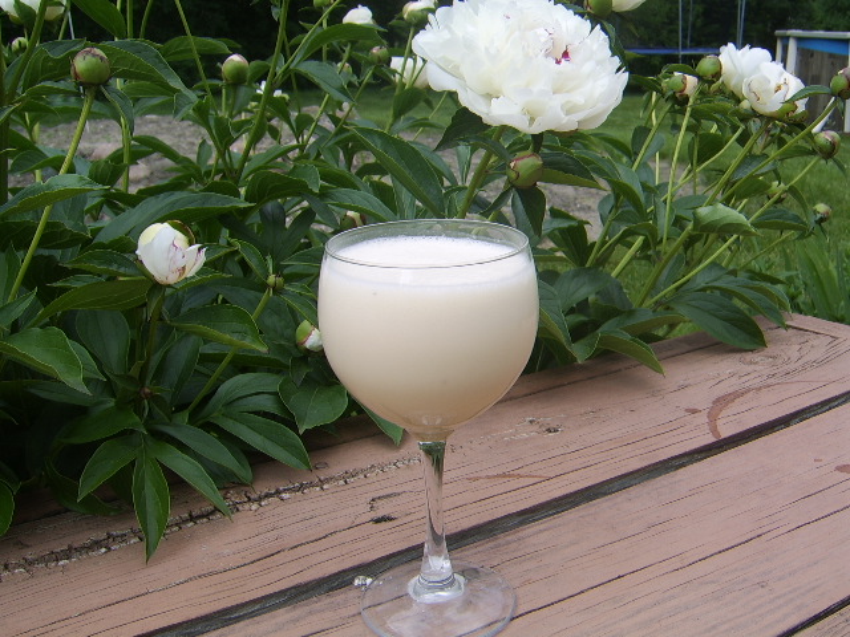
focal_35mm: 31
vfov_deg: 45.4
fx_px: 761
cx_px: 425
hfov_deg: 58.4
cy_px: 318
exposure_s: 1/136
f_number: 5.6
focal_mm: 8.13
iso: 71
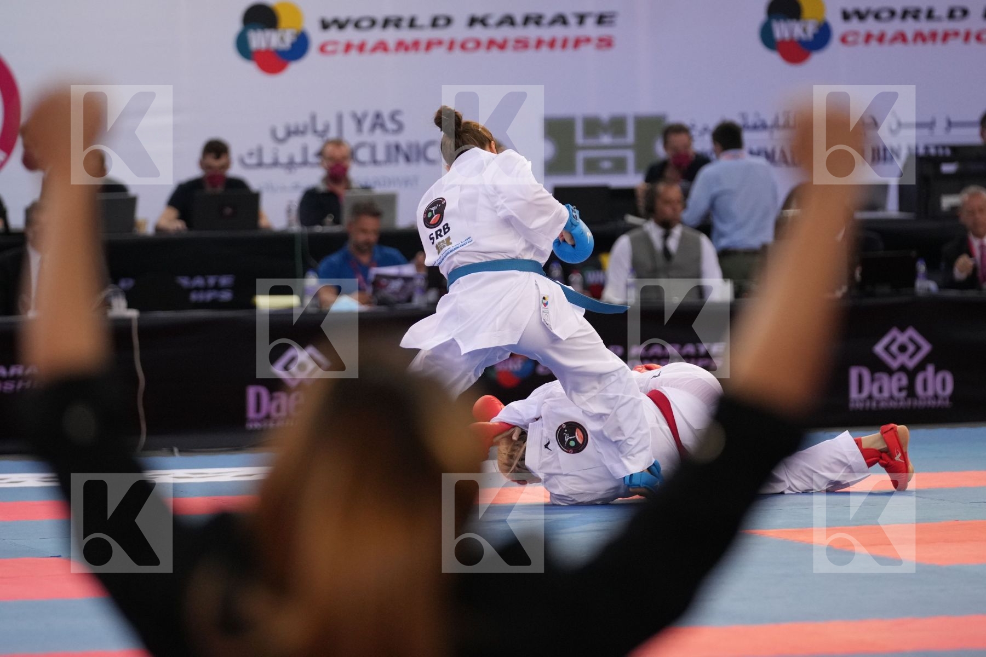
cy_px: 328
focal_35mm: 246
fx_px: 6737
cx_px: 493
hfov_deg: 8.4
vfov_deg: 5.6
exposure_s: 1/1000
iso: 2500
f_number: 2.8
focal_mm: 164
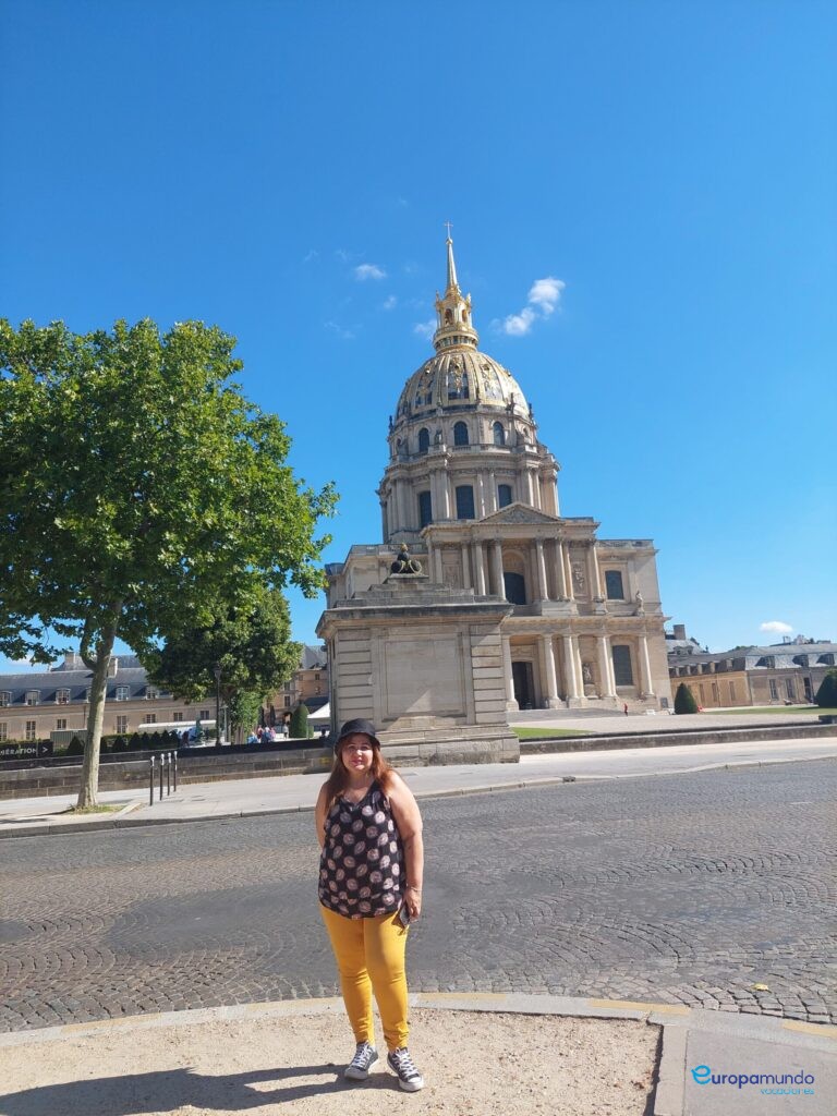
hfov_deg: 56.8
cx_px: 418
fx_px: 774
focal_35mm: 24
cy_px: 558
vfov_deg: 71.6
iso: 40
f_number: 1.8
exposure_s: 1/1282
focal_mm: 5.23
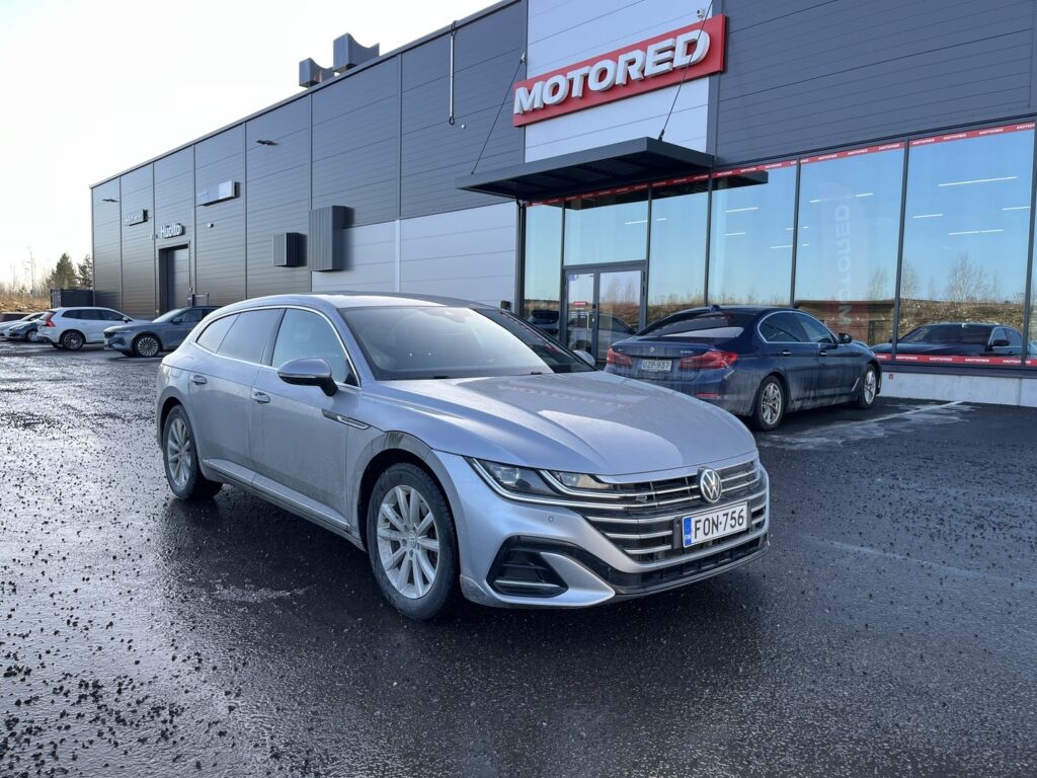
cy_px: 389
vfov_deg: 53.1
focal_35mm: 26
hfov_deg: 67.3
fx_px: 779
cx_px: 518
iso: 40
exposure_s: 1/281
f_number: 1.6
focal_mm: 5.1
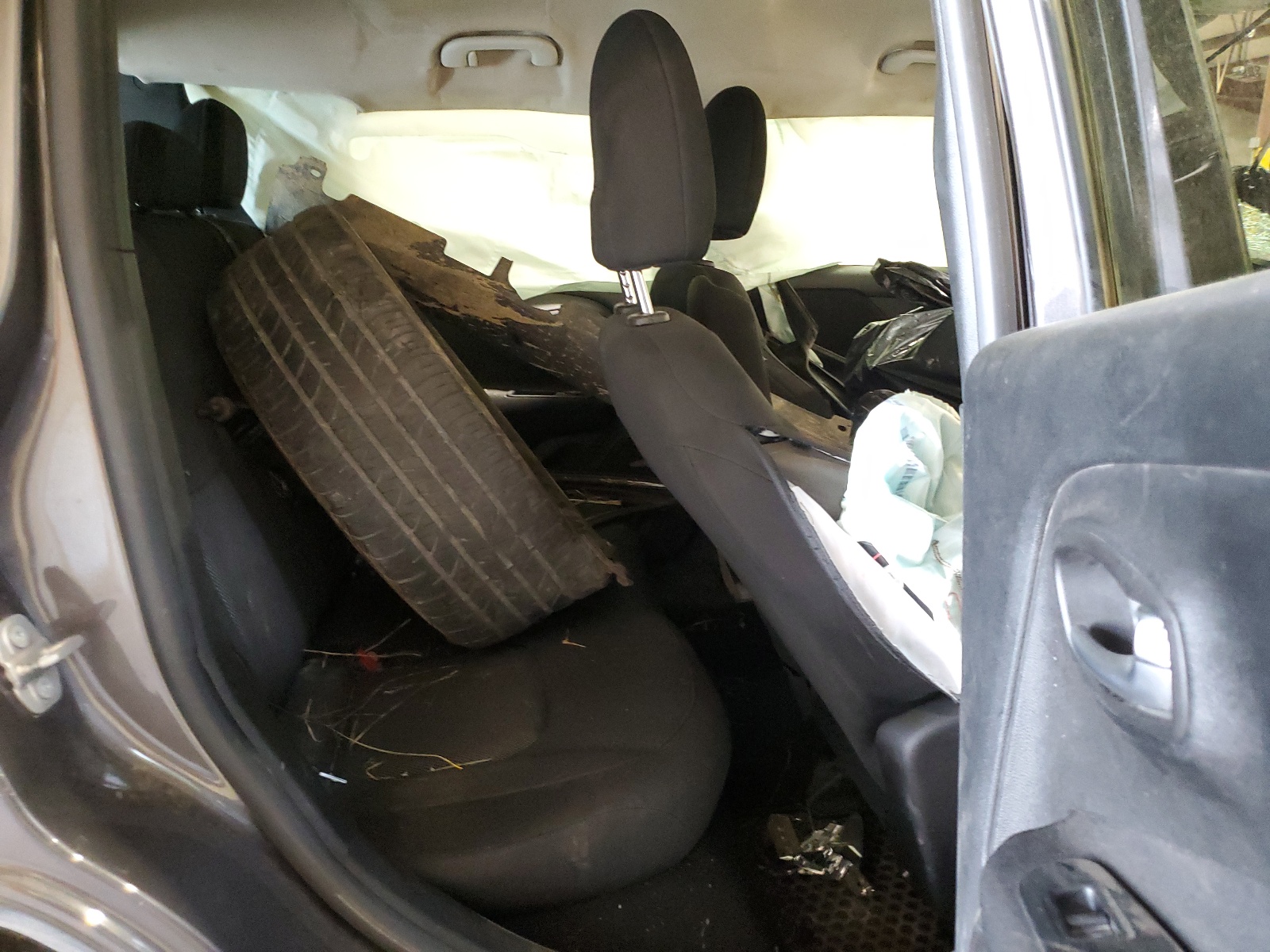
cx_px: 635
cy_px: 476
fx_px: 954
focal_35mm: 26
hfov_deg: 67.3
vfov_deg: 53.1
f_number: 1.5
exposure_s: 1/15
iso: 453
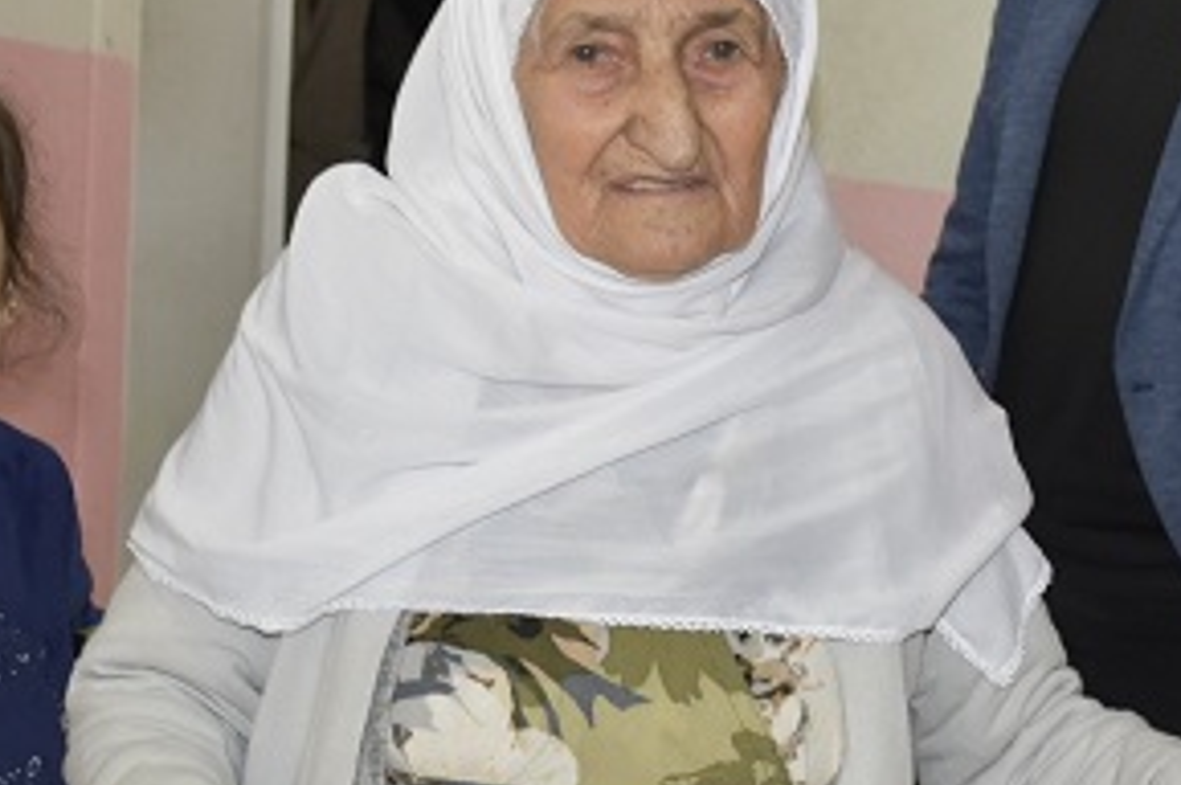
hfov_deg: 19.3
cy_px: 397
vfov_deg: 12.9
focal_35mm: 106
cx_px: 756
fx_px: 3473
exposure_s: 1/100
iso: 1000
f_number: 5
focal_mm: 34
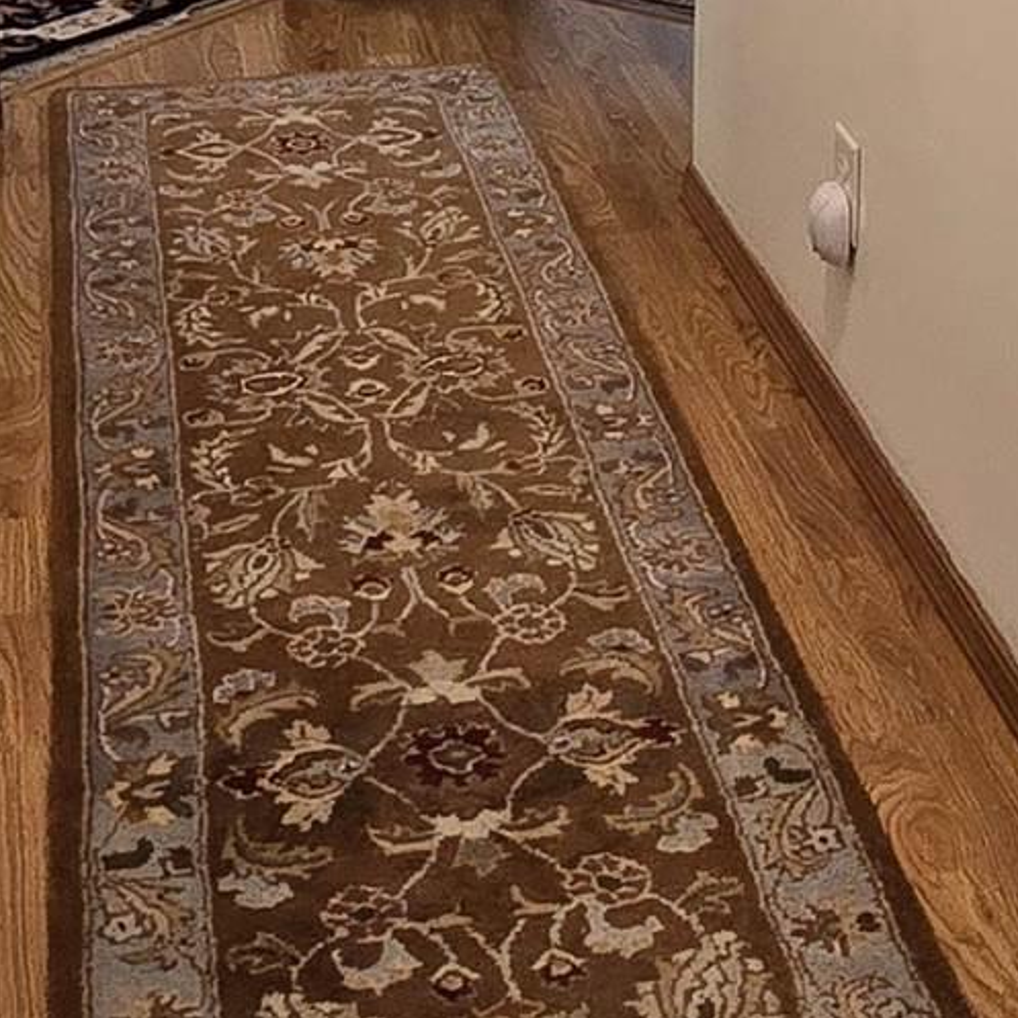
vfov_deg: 22.0
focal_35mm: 71
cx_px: 705
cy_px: -281
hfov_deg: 24.2
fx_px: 2362
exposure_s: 1/60
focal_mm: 2.2
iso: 320
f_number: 2.2
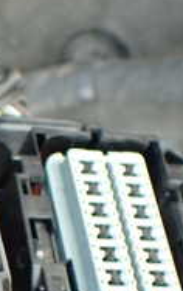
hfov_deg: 11.3
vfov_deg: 18.8
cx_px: -141
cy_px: 277
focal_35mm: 108
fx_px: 859
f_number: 2.4
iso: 160
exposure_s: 1/60
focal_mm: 5.79
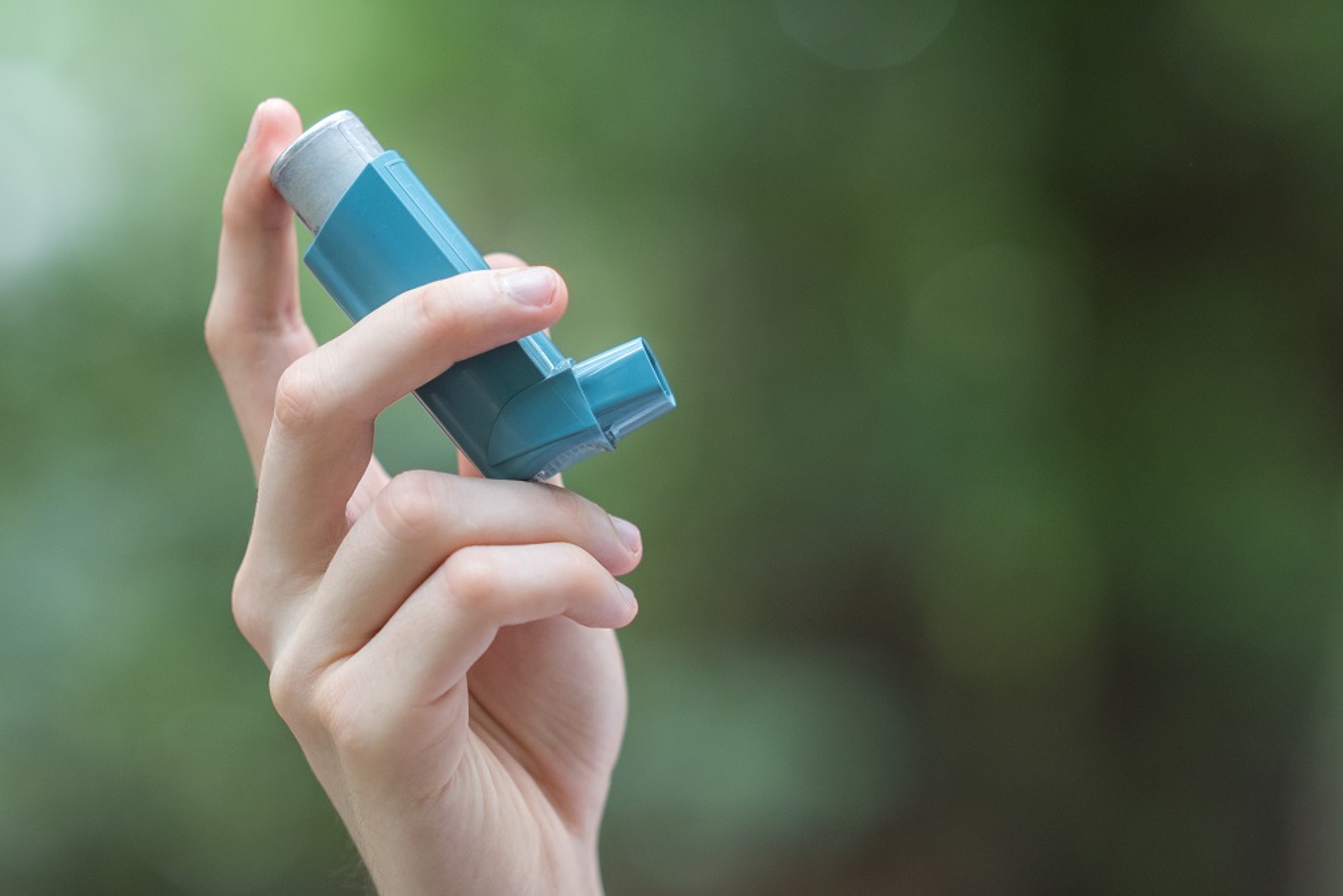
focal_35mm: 135
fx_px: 5037
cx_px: 672
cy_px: 448
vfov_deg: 10.2
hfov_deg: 15.2
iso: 2200
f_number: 3.2
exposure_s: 1/500
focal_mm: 135
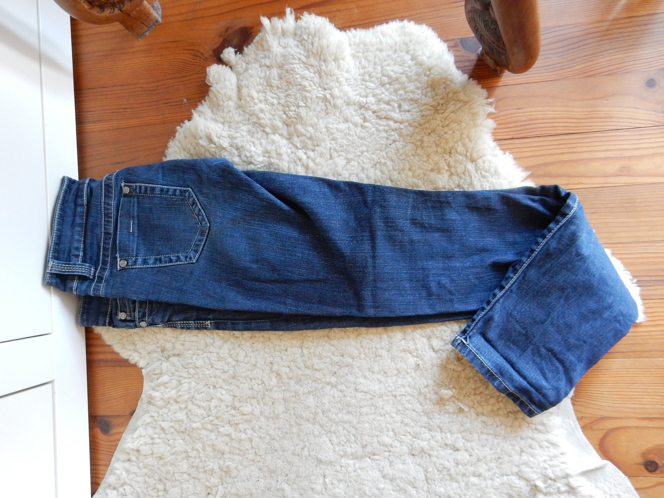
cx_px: 332
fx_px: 480
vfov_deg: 54.9
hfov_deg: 69.4
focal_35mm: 25
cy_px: 249
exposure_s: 1/13
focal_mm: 4.5
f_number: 3.7
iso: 400
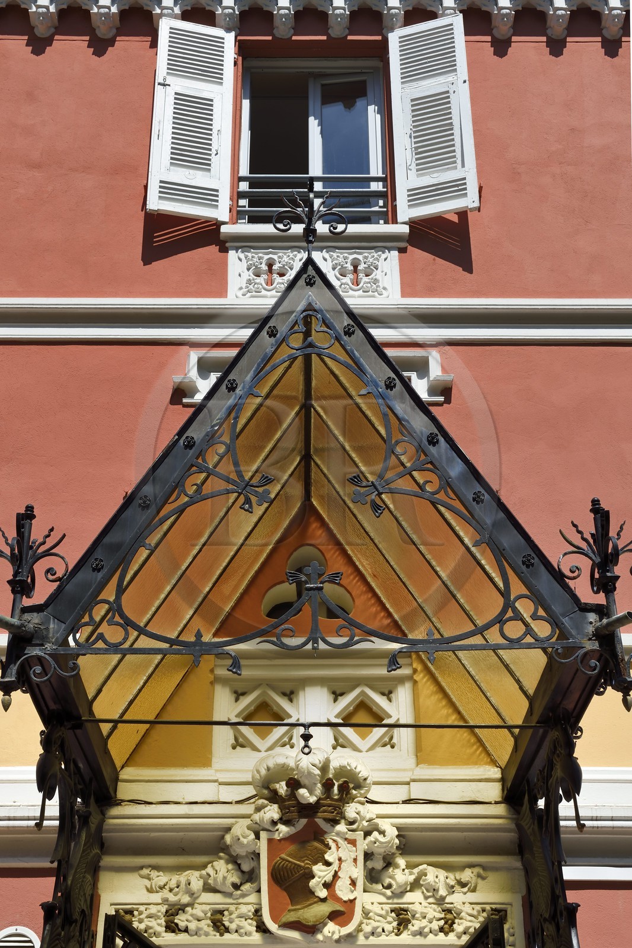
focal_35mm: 48
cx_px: 316
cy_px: 474
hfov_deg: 28.1
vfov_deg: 41.1
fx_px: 1264
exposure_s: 1/160
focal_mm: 48
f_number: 14
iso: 200
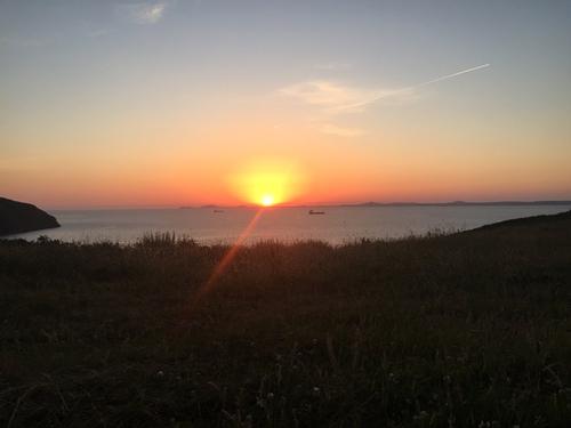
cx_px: 286
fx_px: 478
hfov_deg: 61.7
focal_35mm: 29
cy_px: 214
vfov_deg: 48.2
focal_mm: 4.15
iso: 32
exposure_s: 1/356
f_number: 2.2
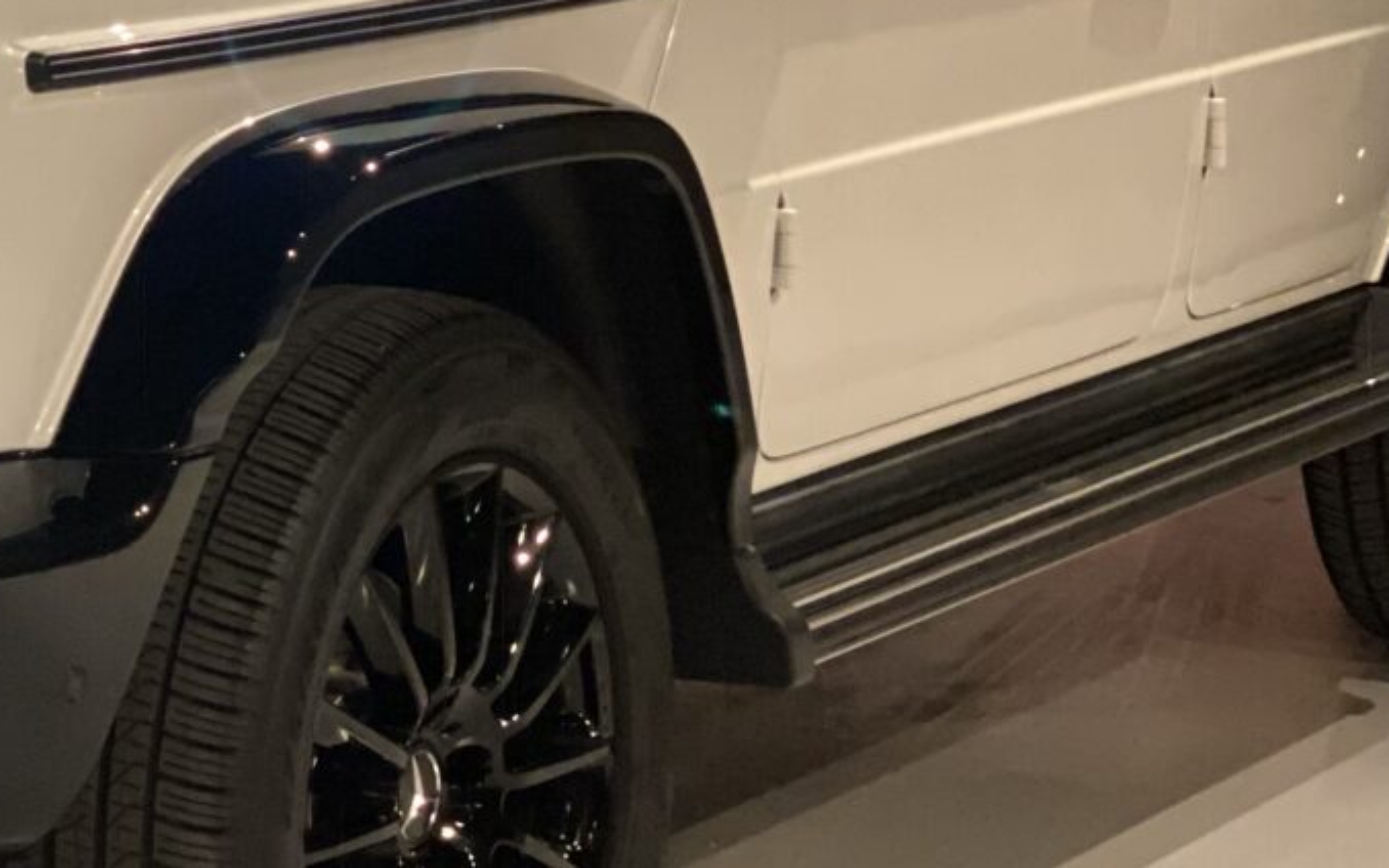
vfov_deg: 8.4
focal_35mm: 156
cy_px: 117
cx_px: 35
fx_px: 5906
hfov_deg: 13.3
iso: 400
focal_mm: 6
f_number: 2
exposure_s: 1/21
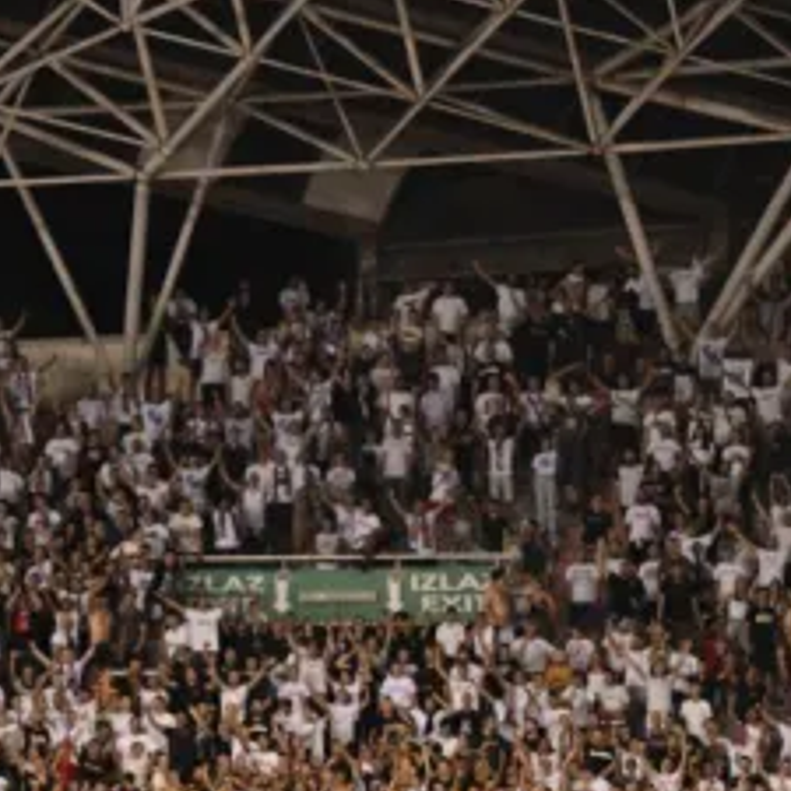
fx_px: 10755
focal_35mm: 416
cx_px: 264
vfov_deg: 4.2
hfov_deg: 4.2
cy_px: 657
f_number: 2.8
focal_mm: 145
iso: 4000
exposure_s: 1/1250
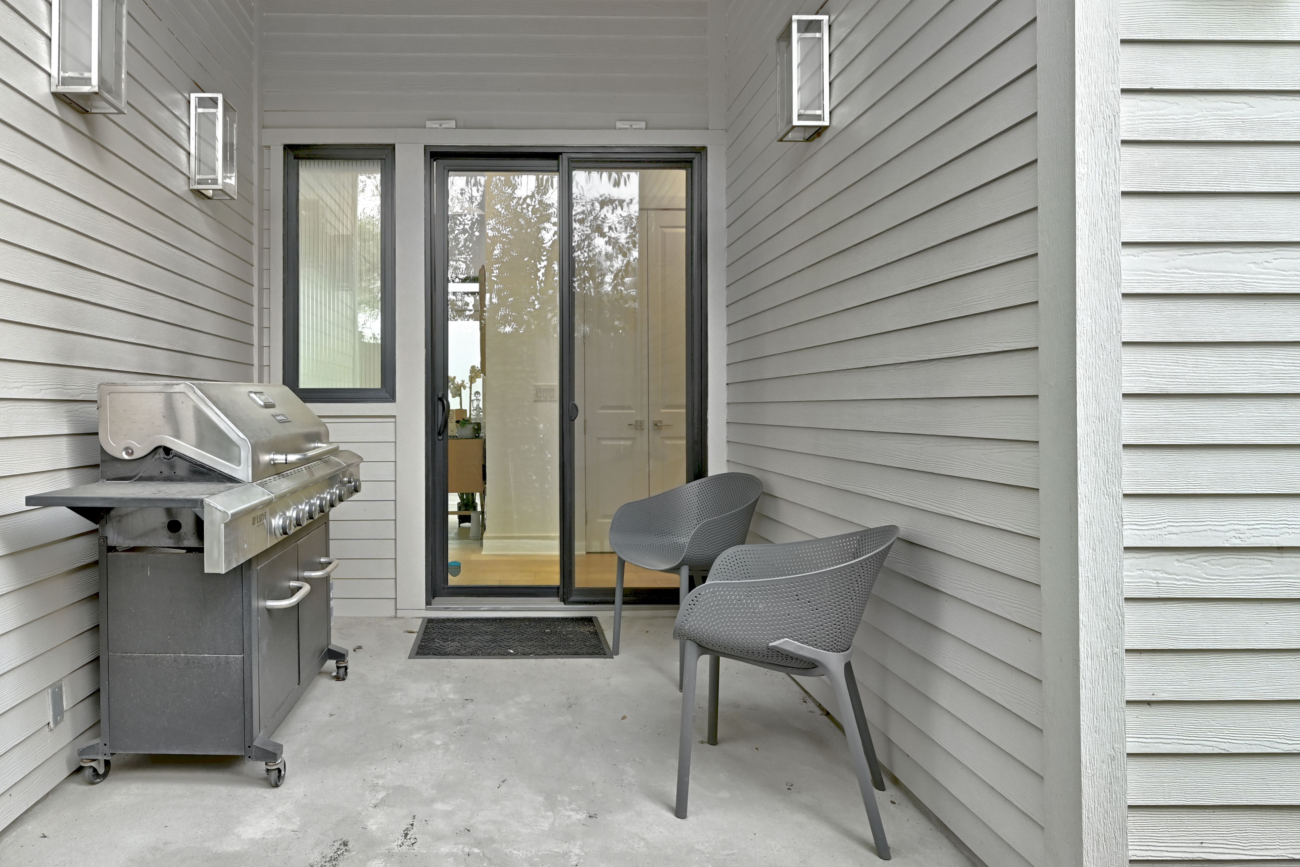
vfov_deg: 61.9
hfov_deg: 82.9
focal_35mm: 20
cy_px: 406
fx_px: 722
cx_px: 519
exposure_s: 1/3.33
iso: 400
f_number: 10
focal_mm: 15
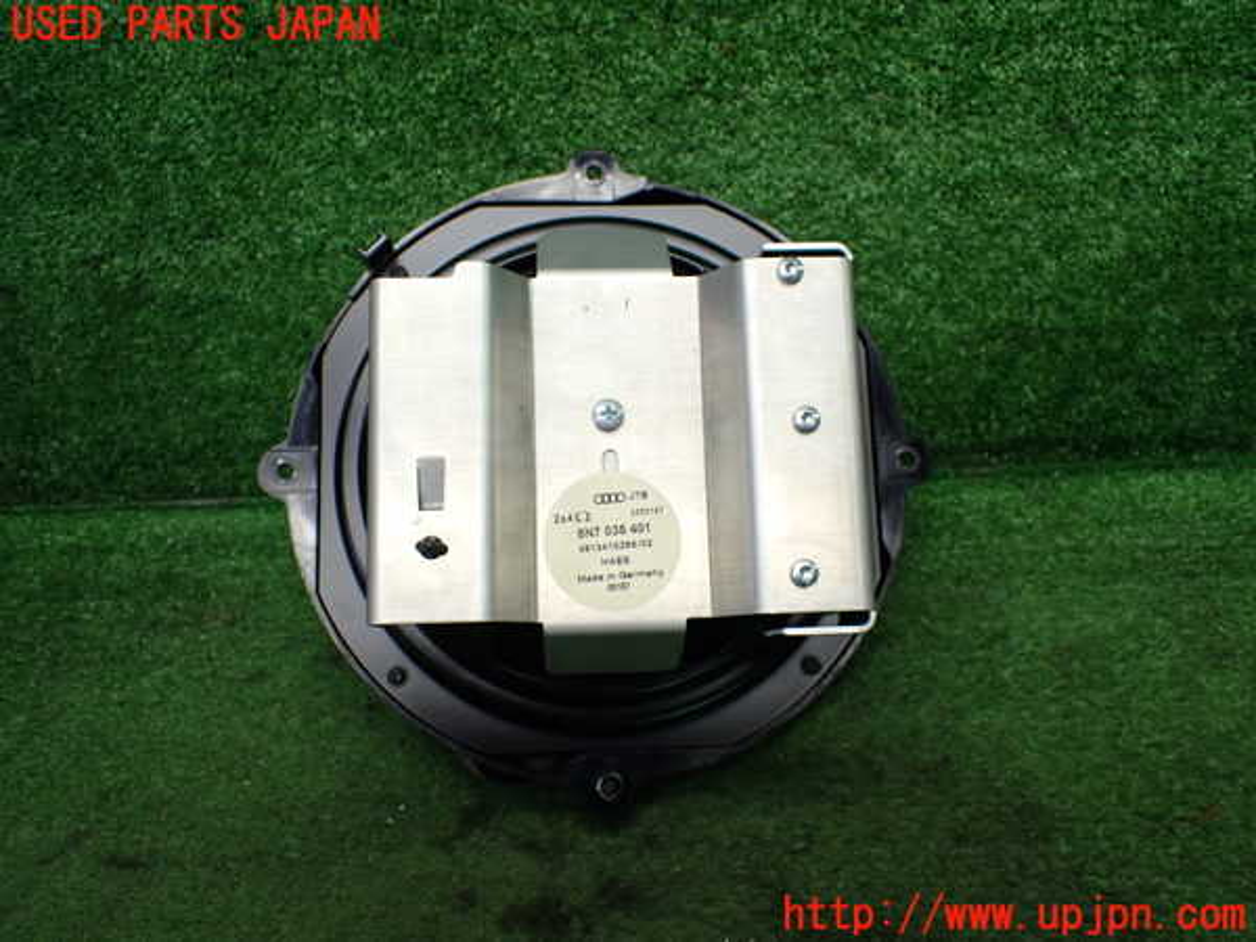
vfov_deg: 46.8
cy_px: 471
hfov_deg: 60.0
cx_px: 628
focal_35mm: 30
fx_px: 1089
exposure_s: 1/125
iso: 250
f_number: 2.3
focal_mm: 5.4
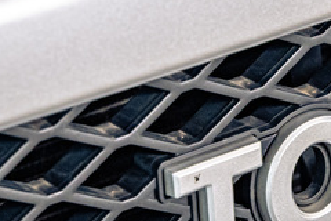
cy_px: 153
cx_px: 425
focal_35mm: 252
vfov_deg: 5.5
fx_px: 2317
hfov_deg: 8.1
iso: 500
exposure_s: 1/200
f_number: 5
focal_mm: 59
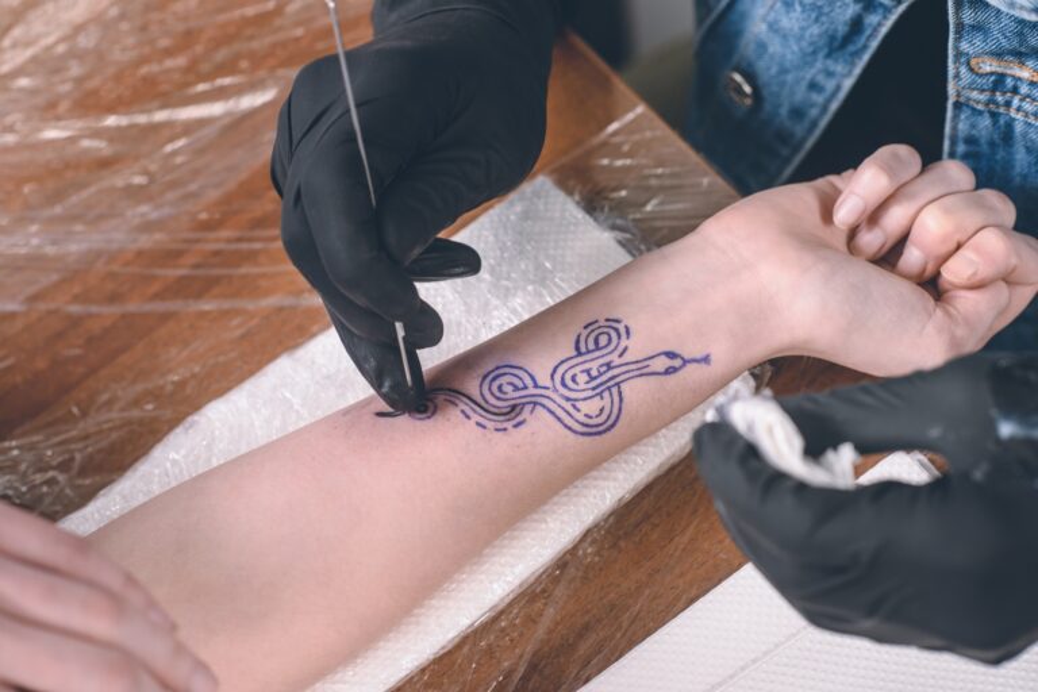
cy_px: 346
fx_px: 2451
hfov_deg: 23.9
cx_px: 519
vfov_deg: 16.1
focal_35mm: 85
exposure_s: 1/125
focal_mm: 85
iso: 320
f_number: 4
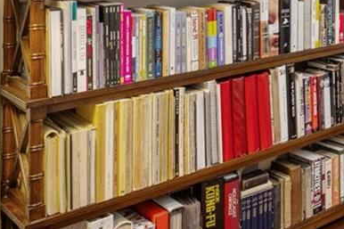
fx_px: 554
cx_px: 530
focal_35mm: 58
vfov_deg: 21.0
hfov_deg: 25.2
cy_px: -76
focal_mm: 14
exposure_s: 1/2
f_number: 7.1
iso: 320
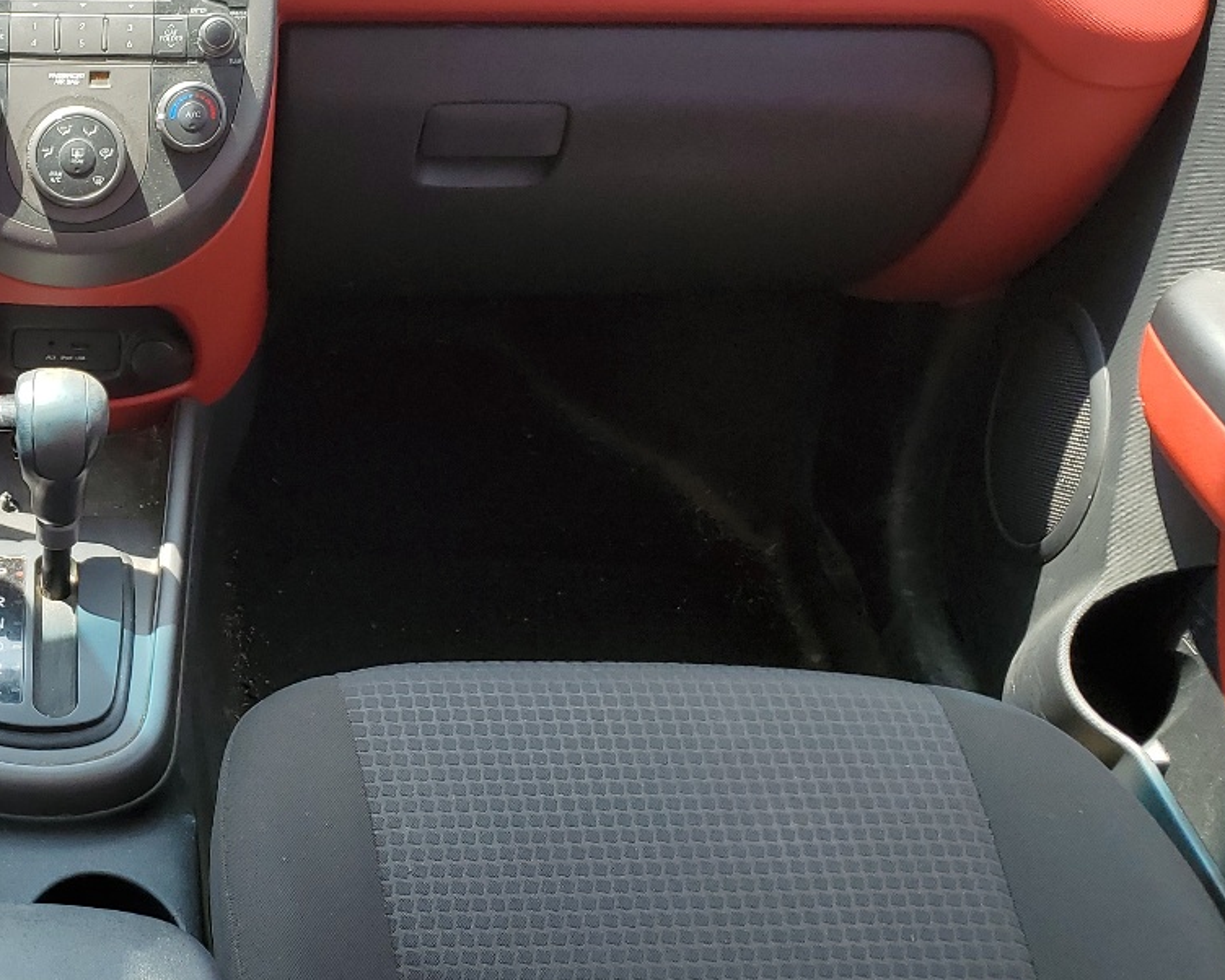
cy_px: 487
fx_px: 1958
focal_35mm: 54
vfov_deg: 28.1
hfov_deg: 31.6
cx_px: -55
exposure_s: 1/370
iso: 50
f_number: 1.5
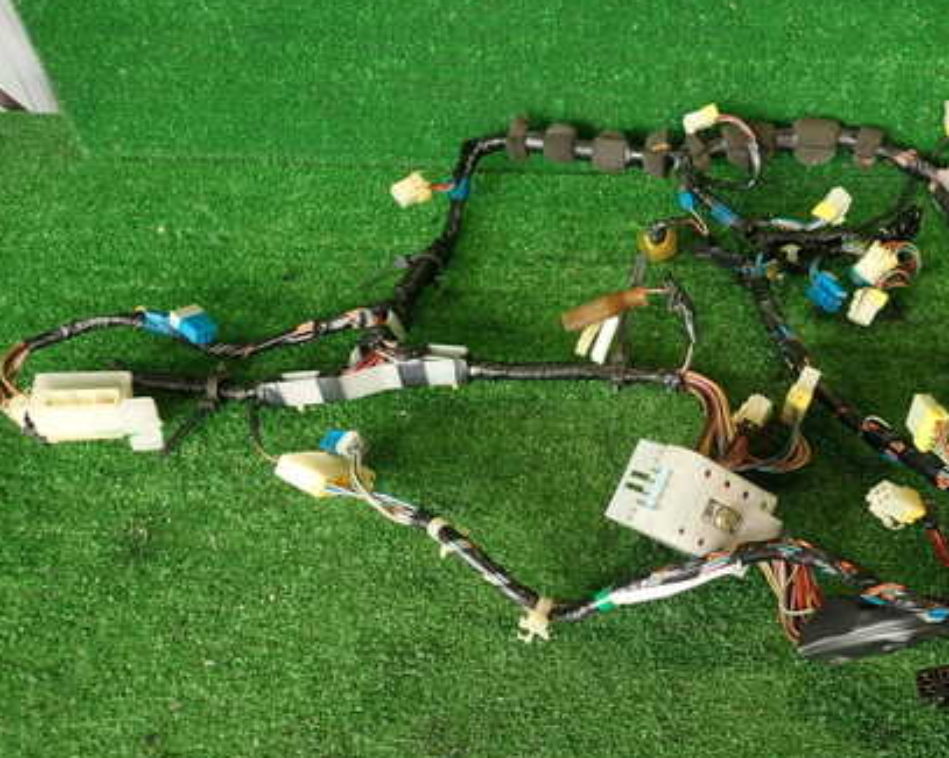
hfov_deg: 49.3
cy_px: 401
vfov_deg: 41.1
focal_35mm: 36
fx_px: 1010
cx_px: 646
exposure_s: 1/60
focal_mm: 4.5
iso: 100
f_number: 2
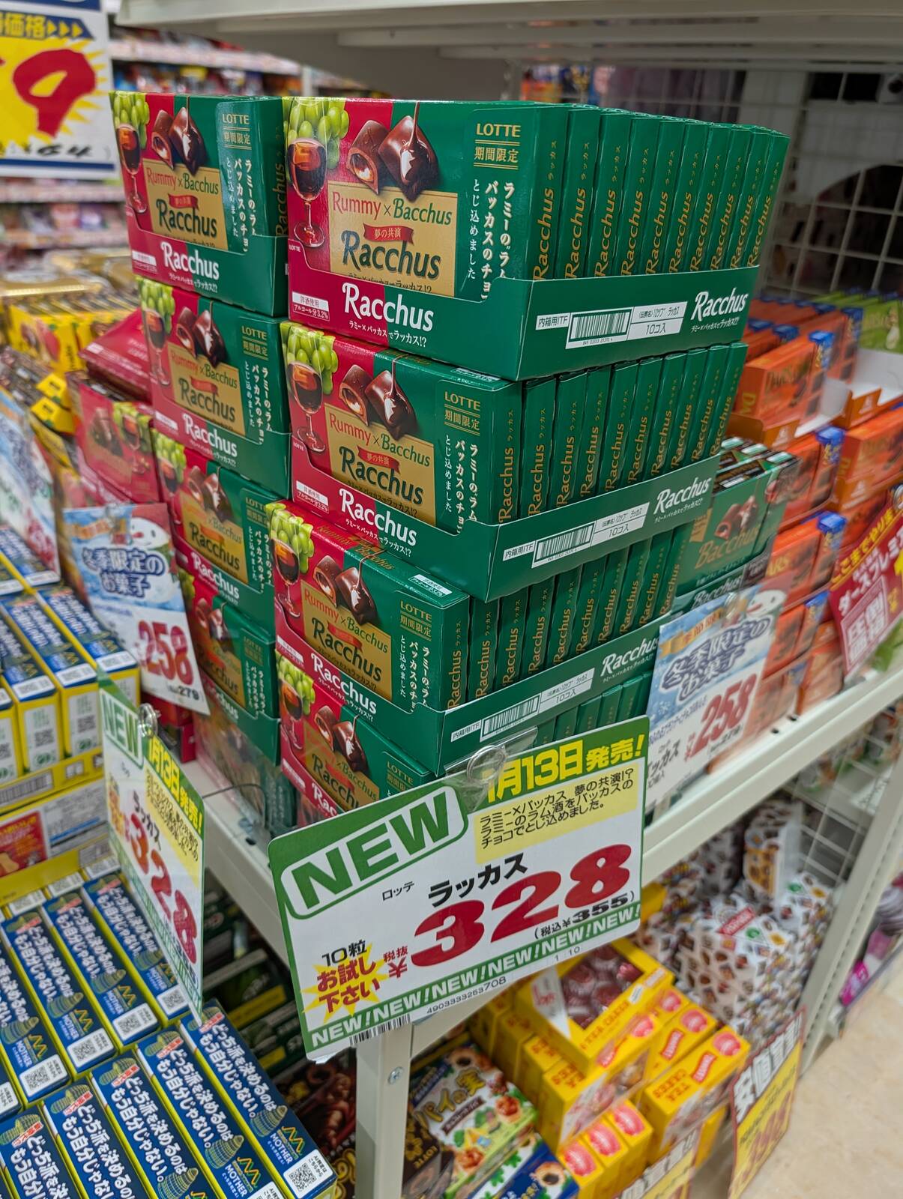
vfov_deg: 71.5
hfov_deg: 56.9
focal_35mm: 24
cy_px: 600
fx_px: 833
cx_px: 452
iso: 124
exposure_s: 1/120
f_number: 1.68
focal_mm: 6.9
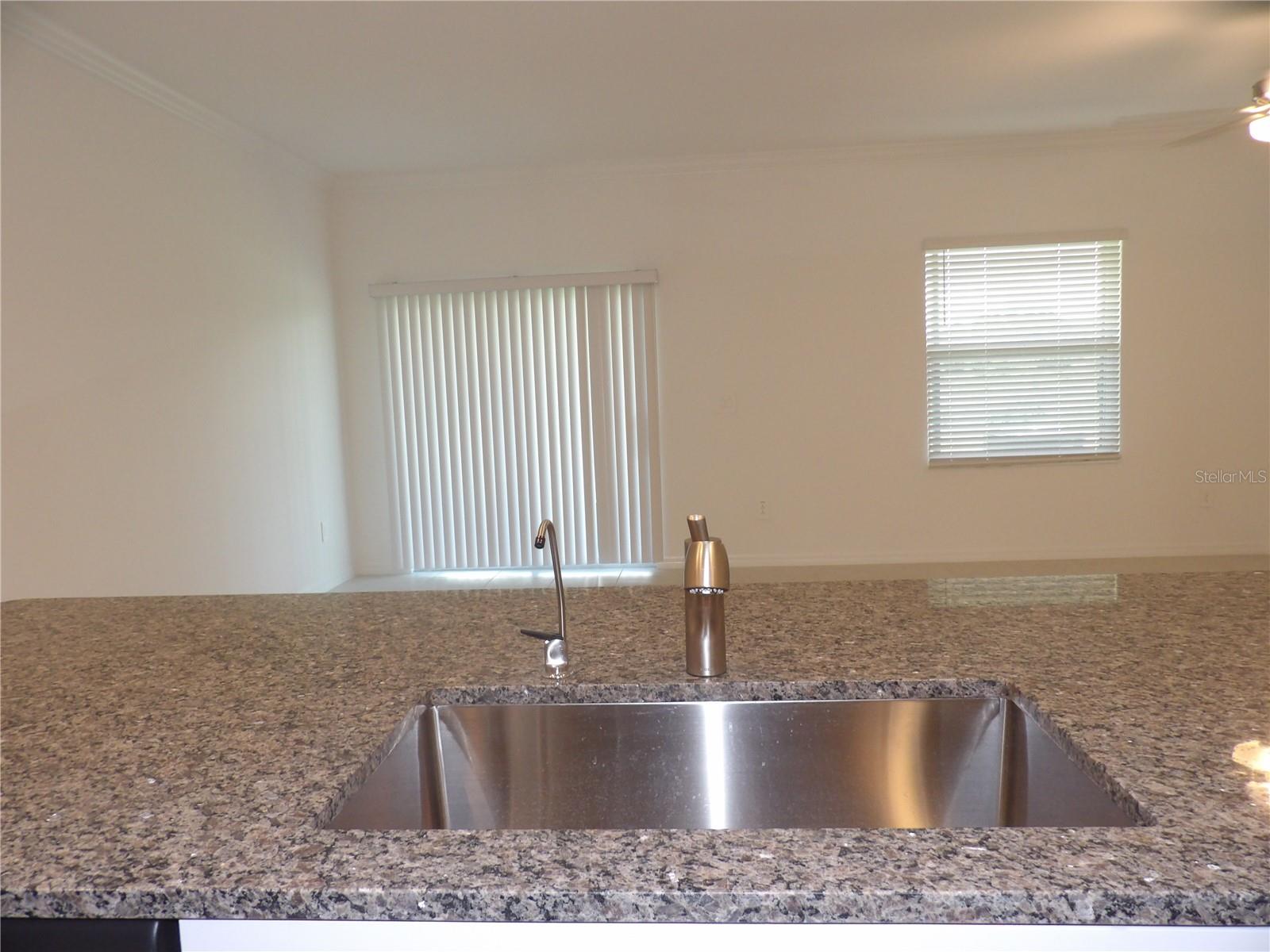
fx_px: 881
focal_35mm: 24
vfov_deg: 56.8
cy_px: 476
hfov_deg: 71.6
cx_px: 635
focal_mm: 4.3
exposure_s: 1/33
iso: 200
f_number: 3.2
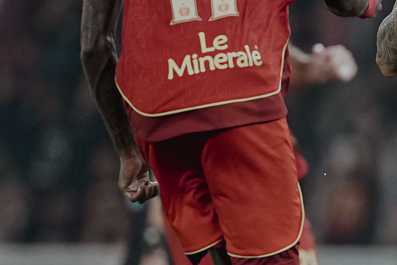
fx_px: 7598
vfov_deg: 2.0
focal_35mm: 689
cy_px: 18
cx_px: 393
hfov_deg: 3.0
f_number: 2.8
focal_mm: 300
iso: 2000
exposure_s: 1/1600
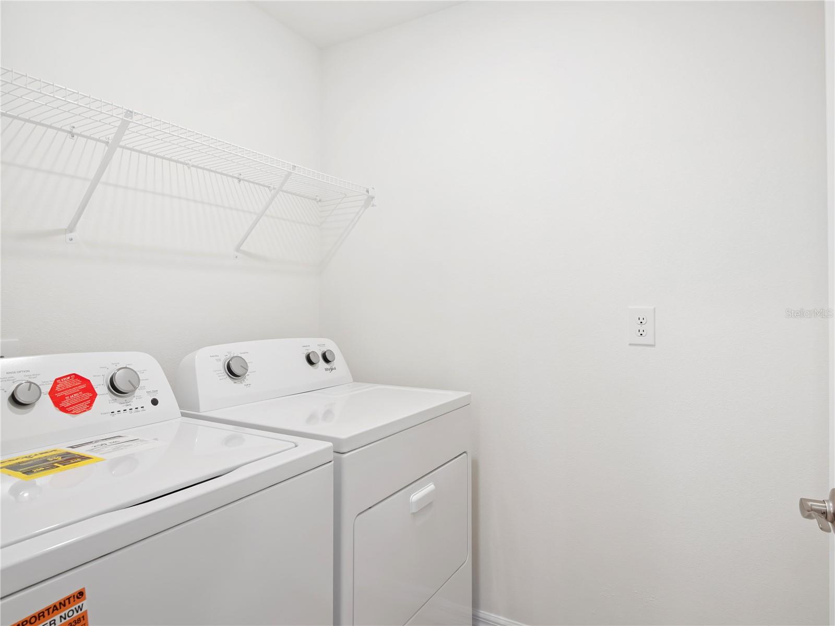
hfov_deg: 81.7
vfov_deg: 66.0
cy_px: 313
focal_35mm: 20
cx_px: 418
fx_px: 482
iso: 2500
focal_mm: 10
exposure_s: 1/60
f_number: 6.3
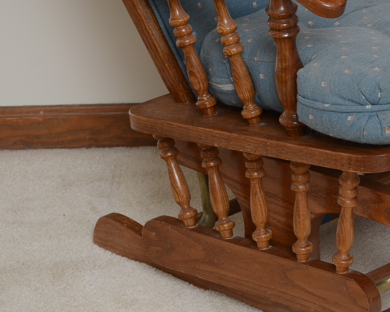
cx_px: 367
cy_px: 134
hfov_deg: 9.7
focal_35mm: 197
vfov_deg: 7.8
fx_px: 2274
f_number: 6.3
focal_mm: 66
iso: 320
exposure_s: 1/60
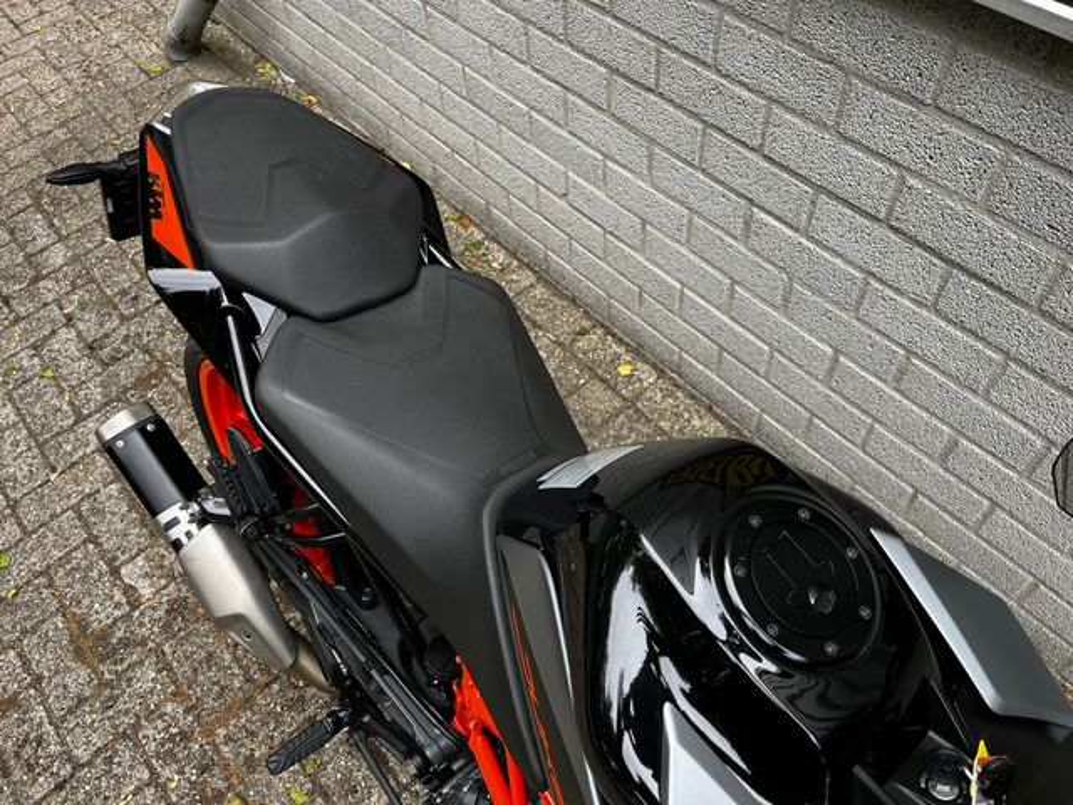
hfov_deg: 67.3
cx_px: 536
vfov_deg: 53.1
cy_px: 402
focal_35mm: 26
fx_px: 806
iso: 40
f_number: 1.6
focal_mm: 5.1
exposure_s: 1/182
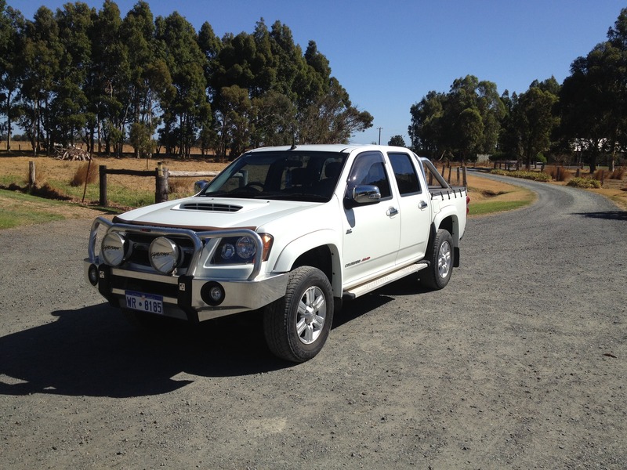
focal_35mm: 35
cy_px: 235
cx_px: 314
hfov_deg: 52.6
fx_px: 634
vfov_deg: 40.7
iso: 50
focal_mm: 4.28
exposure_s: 1/2123
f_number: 2.4
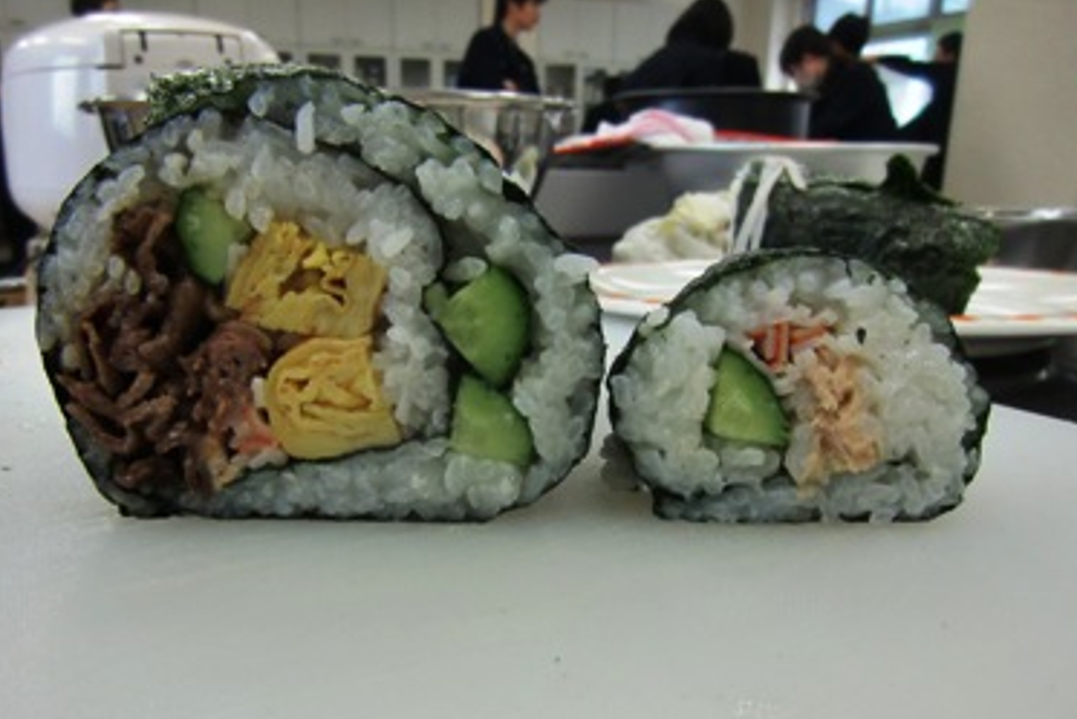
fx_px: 898
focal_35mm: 30
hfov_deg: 61.7
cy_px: 430
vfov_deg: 43.4
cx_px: 474
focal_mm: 4.3
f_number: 3.2
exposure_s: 1/60
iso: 80
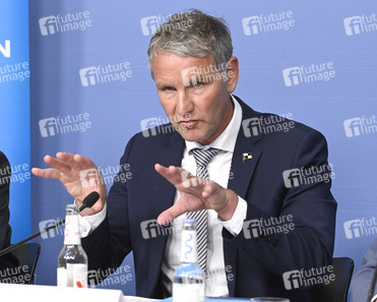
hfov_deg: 9.2
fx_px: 2355
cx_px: 180
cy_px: 150
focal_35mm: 211
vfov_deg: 7.3
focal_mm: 185
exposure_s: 1/400
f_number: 7.1
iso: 3200
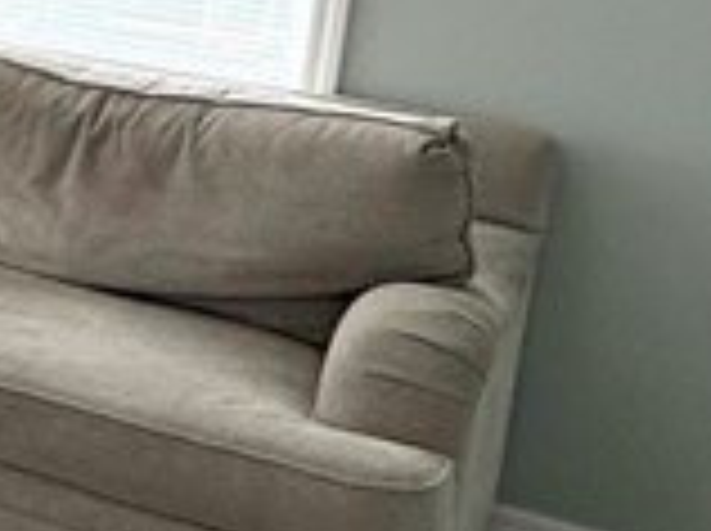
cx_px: -1094
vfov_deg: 15.7
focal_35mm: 91
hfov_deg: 13.7
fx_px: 1866
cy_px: -86
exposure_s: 1/120
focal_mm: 2.22
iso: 50
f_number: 2.2
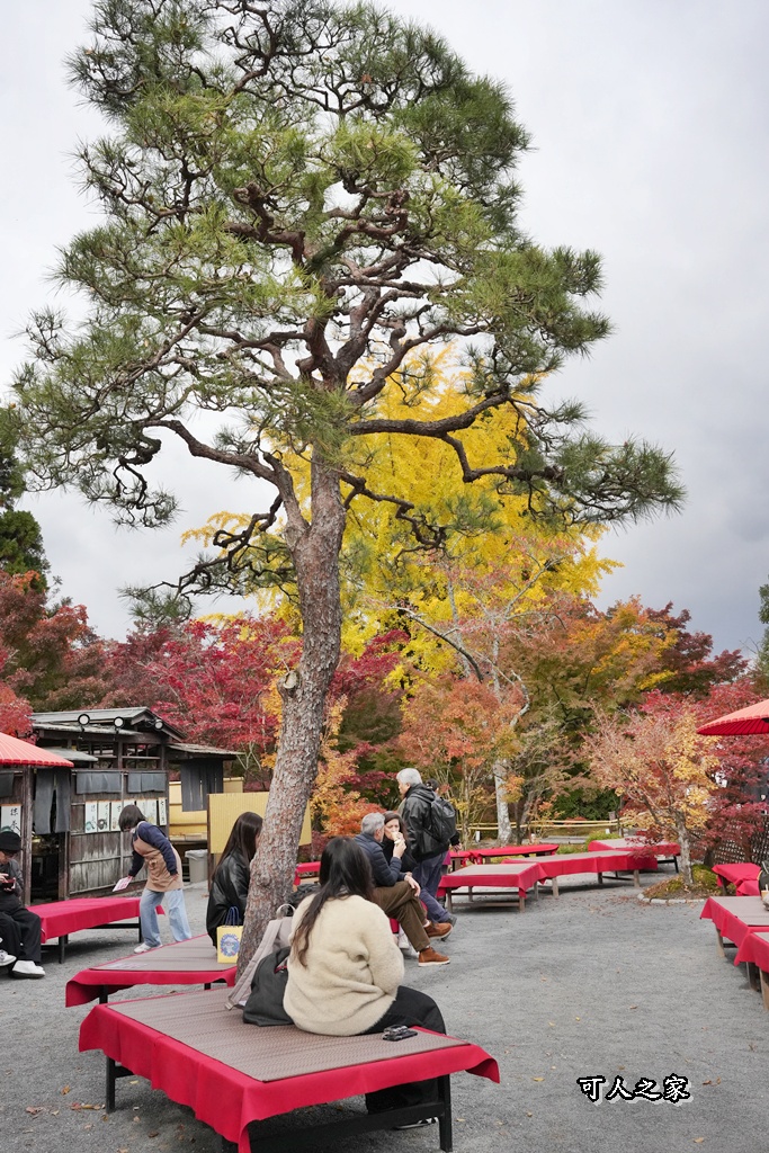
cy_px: 576
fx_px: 1031
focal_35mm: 32
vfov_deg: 58.4
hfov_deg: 40.9
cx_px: 384
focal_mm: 32.2
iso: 3200
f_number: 9
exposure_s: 1/2500
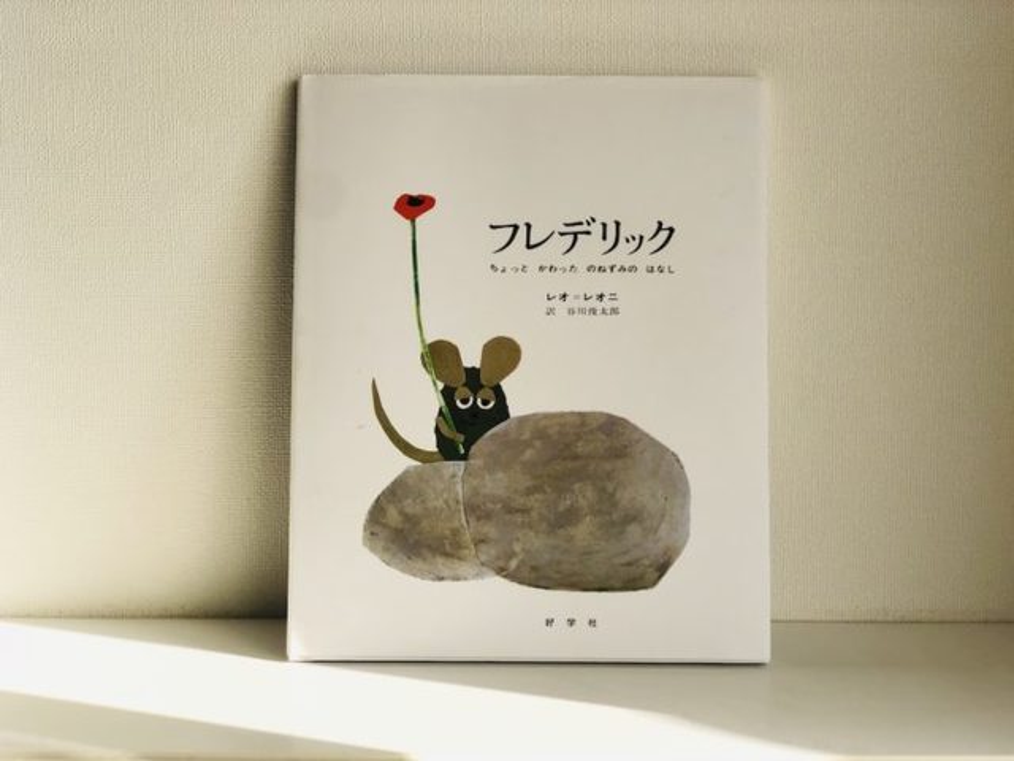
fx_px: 1523
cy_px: 380
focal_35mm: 52
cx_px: 507
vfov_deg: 28.0
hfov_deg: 36.8
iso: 16
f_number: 2.4
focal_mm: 6
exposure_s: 1/277
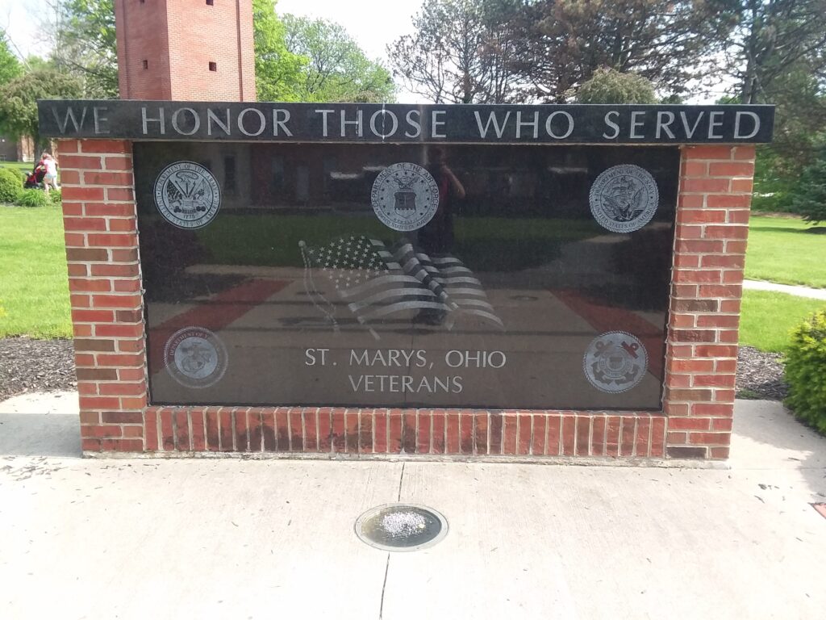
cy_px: 310
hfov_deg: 61.7
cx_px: 413
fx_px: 692
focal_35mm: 29
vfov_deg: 48.2
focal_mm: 2.47
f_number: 1.9
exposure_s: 1/434
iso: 40
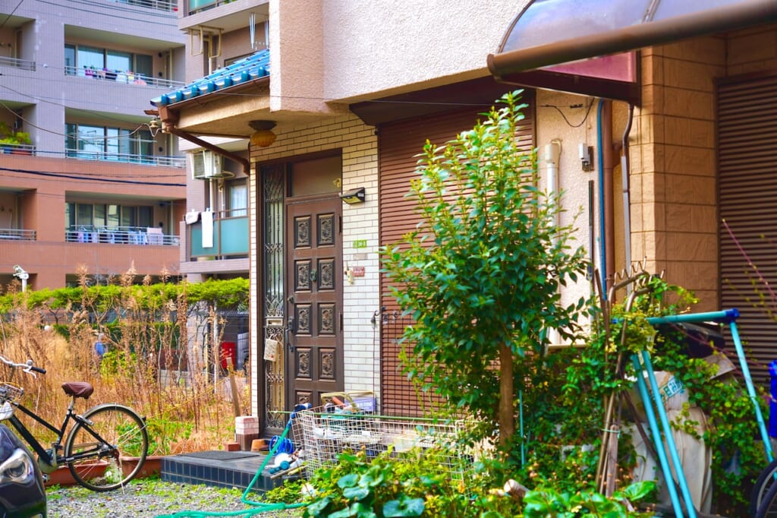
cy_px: 259
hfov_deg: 33.4
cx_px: 388
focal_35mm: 60
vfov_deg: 22.6
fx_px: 1295
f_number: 3.2
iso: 100
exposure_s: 1/100
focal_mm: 40
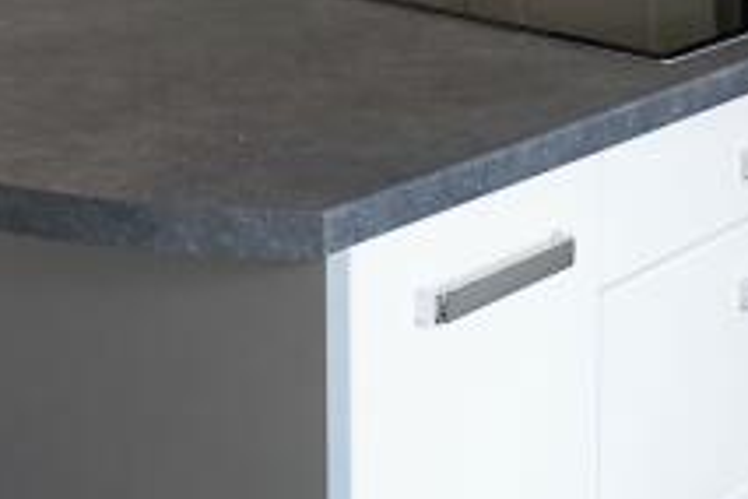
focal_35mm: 77
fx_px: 1600
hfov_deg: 23.6
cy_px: -269
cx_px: 941
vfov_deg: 16.1
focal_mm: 16
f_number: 4
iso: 320
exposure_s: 1/160
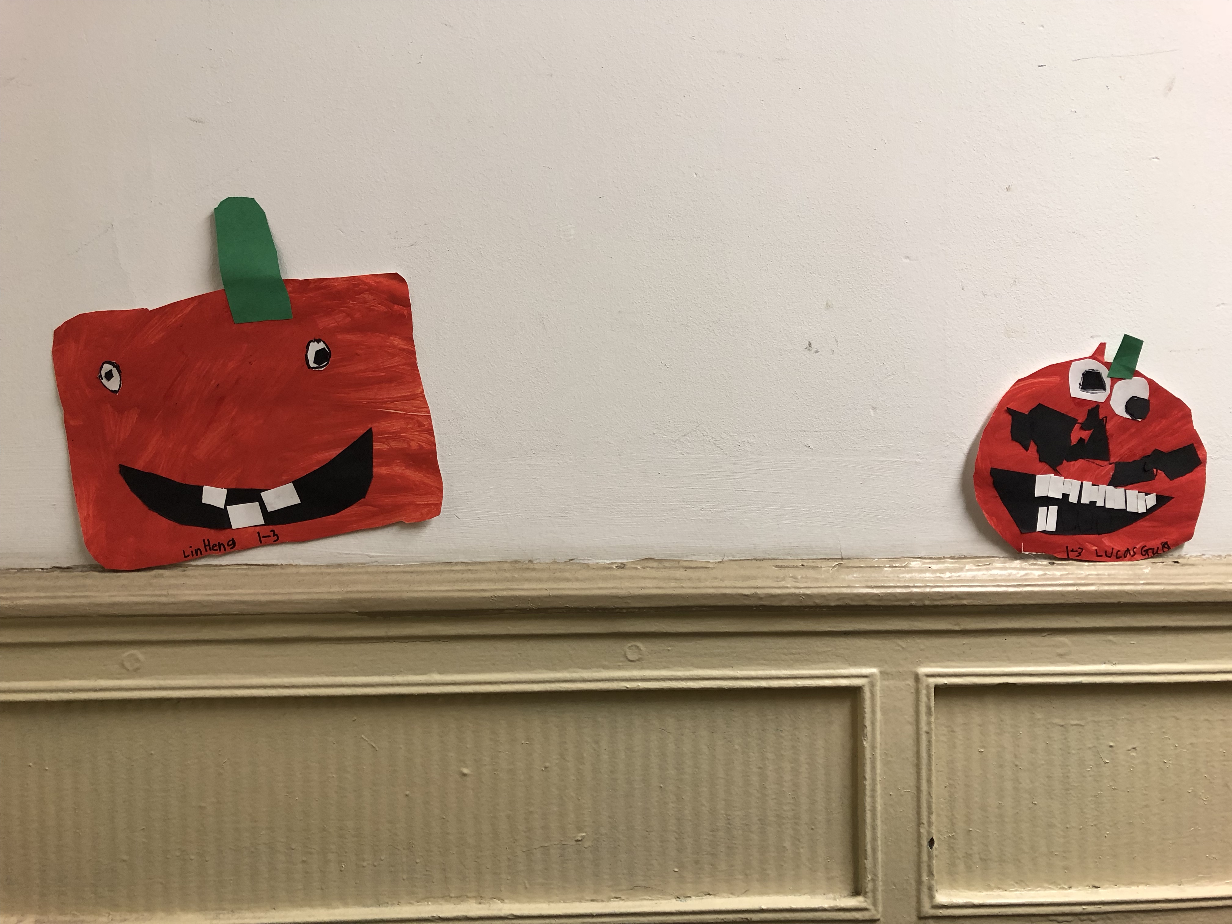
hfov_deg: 61.7
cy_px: 462
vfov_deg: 48.2
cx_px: 616
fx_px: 1032
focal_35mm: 29
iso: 100
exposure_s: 1/60
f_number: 1.8
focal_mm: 3.99
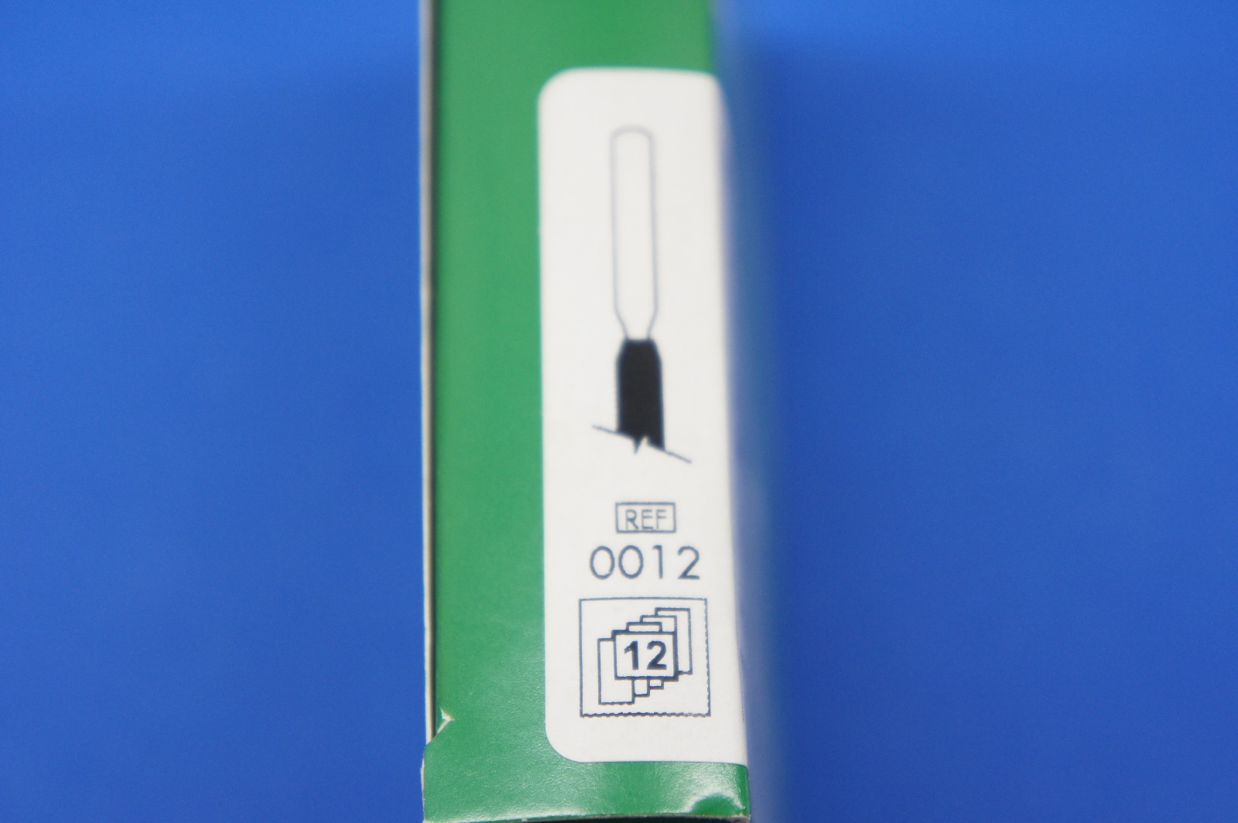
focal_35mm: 82
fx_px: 2835
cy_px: 412
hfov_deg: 24.6
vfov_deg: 16.5
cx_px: 619
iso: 500
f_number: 5.6
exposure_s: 1/100
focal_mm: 55
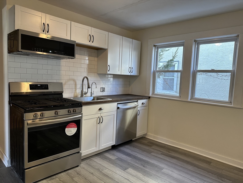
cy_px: 92
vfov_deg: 56.8
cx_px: 122
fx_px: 168
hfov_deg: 71.6
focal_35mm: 24
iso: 160
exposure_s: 1/120
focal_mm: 6.86
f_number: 1.78
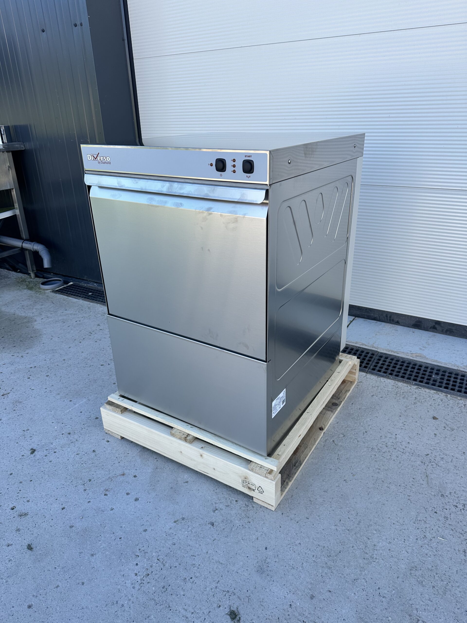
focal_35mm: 24
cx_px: 234
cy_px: 312
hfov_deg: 56.8
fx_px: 432
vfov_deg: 71.6
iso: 80
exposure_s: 1/962
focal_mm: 6.86
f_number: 1.78
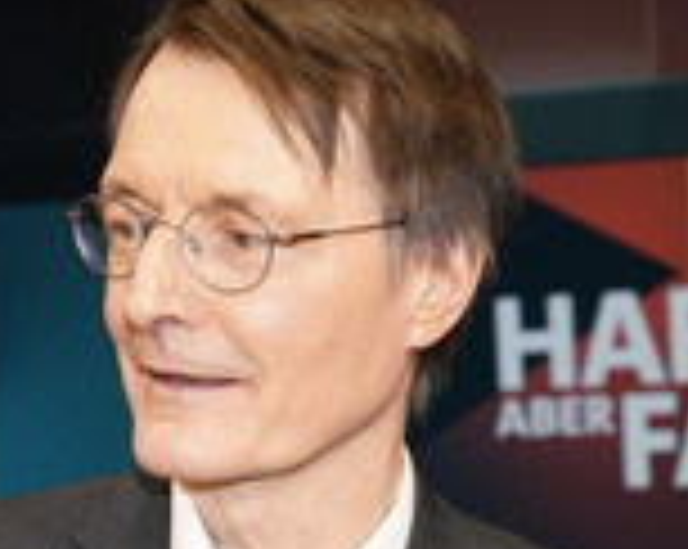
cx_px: 124
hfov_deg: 14.7
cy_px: 562
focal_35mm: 130
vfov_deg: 11.7
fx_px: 2644
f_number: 5
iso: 2000
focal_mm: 47
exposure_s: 1/160
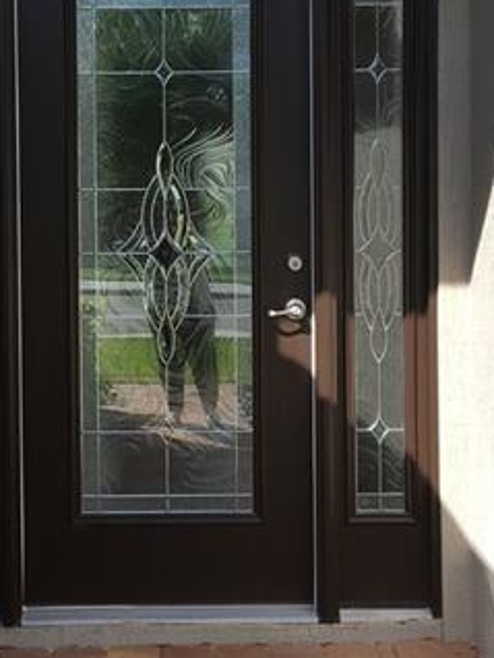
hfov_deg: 21.0
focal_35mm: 70
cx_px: 174
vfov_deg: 27.7
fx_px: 1330
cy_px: 252
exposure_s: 1/686
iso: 25
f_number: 2.2
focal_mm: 4.15
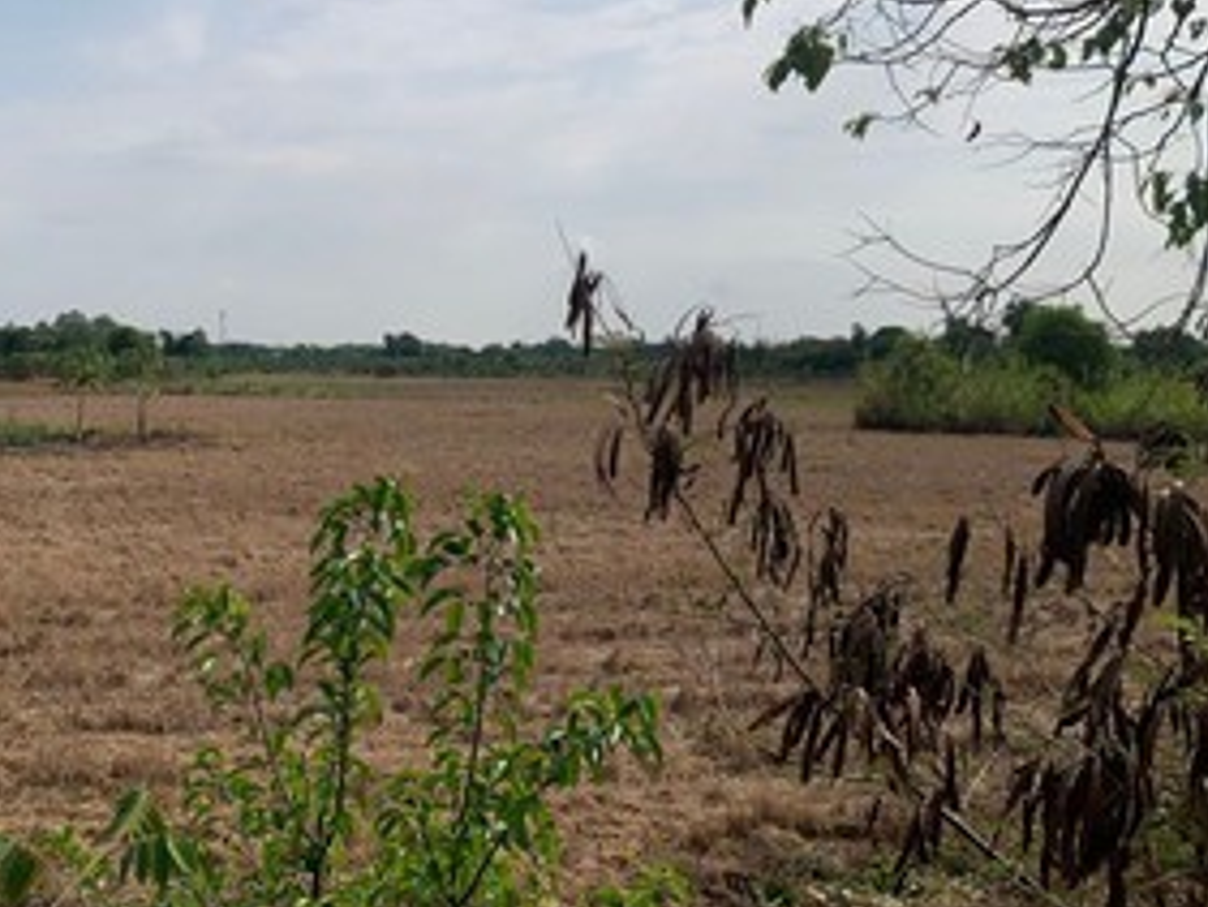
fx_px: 1292
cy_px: 297
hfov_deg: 49.5
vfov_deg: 38.2
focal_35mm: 37
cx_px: 438
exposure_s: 1/7407
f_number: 1.8
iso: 25
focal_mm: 4.25
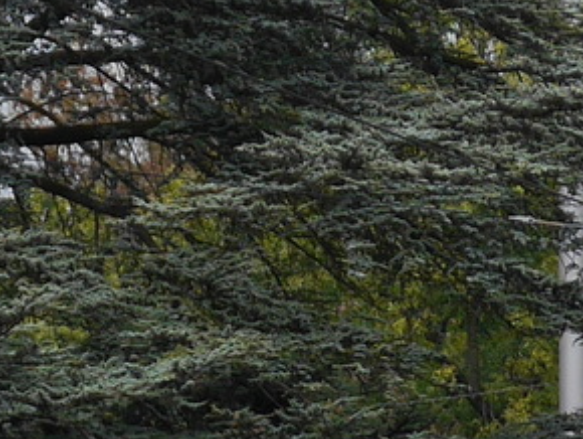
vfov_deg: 4.2
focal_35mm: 348
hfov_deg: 5.7
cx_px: 667
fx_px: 5866
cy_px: 862
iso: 160
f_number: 7.1
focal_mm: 42
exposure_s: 1/250
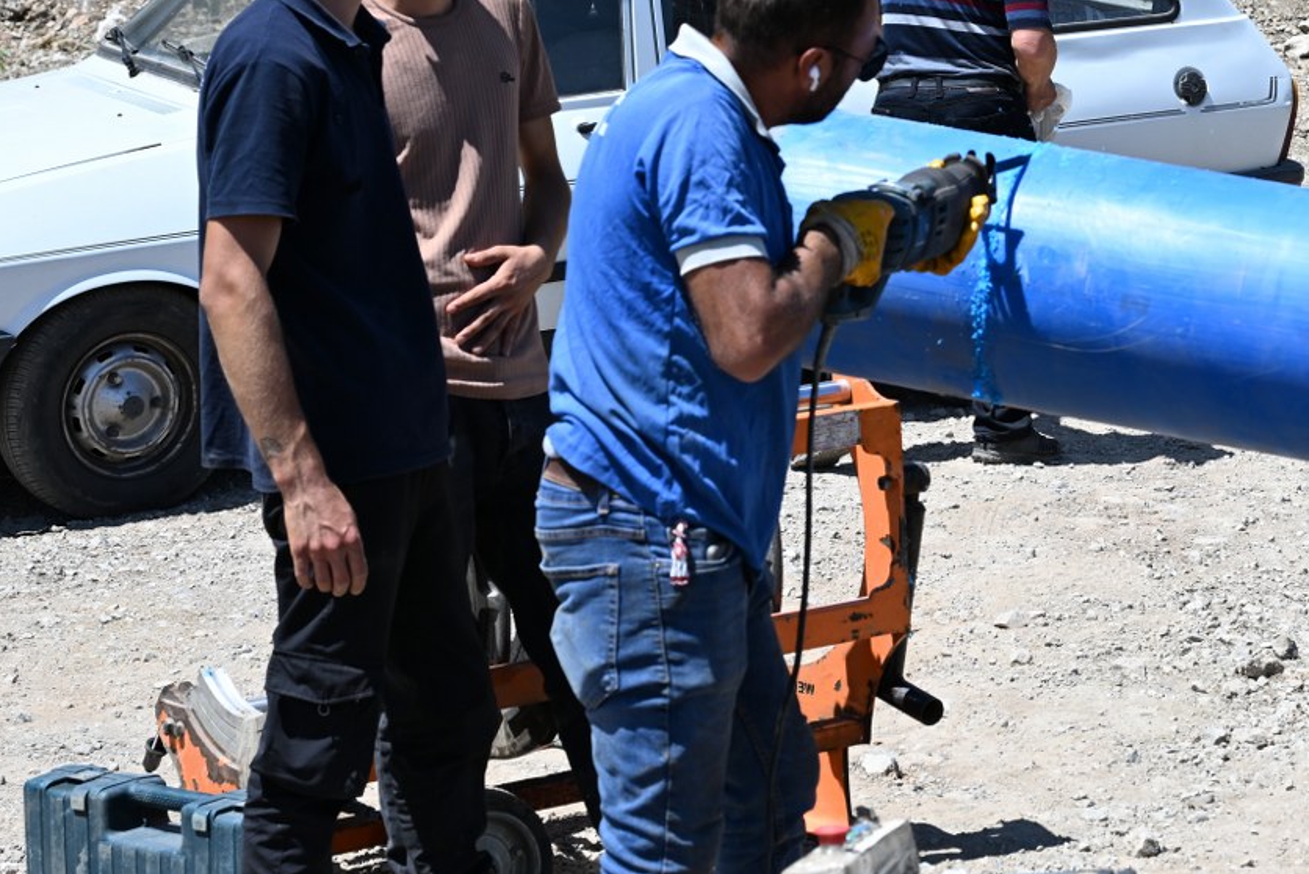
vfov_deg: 12.3
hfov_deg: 18.2
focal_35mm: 111
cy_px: 309
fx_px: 4037
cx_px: 1121
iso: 200
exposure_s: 1/640
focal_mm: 58
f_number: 6.3
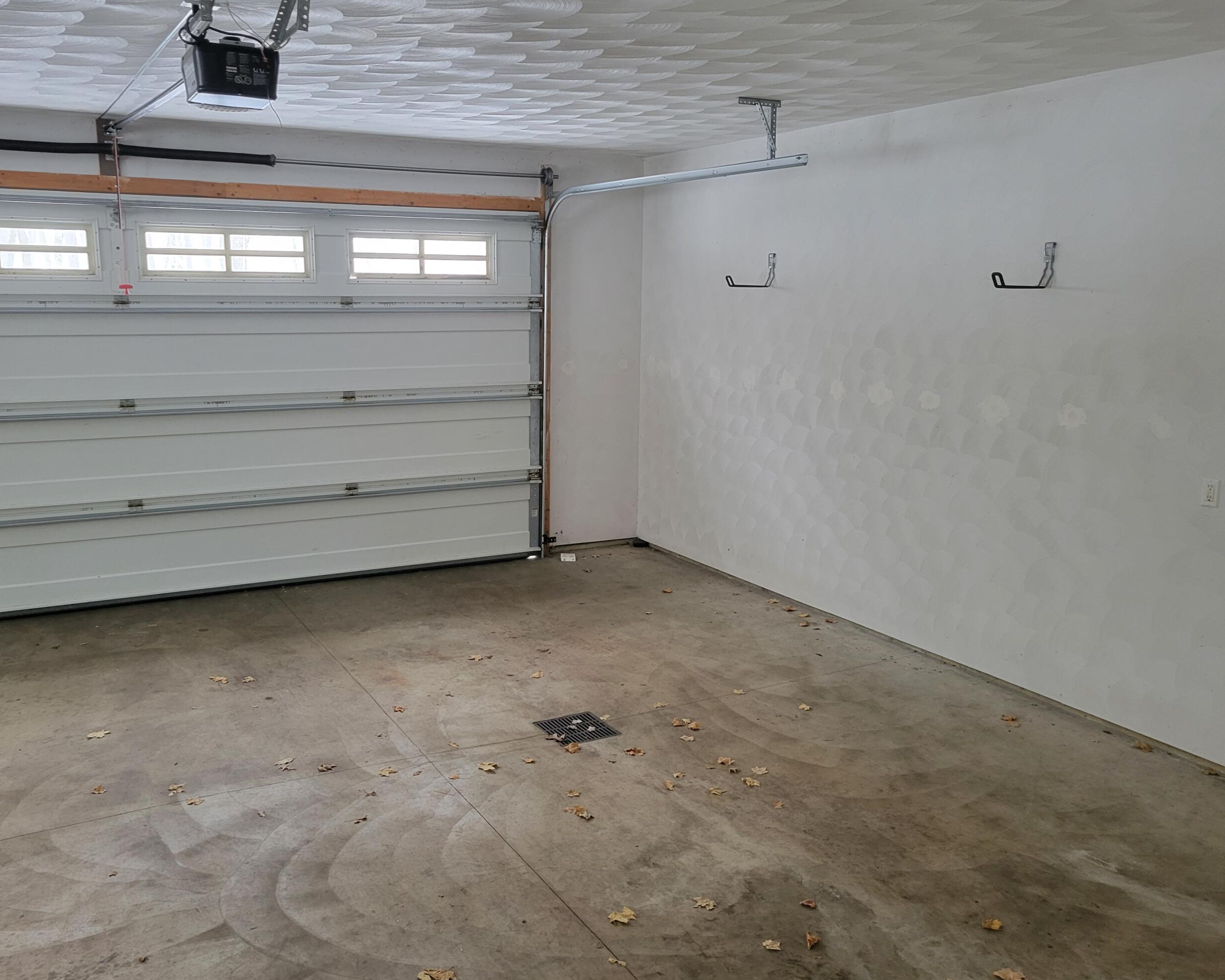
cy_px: 511
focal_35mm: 31
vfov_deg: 47.1
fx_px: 1124
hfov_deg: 57.1
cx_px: 559
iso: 250
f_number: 1.8
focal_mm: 5.4
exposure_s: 1/40
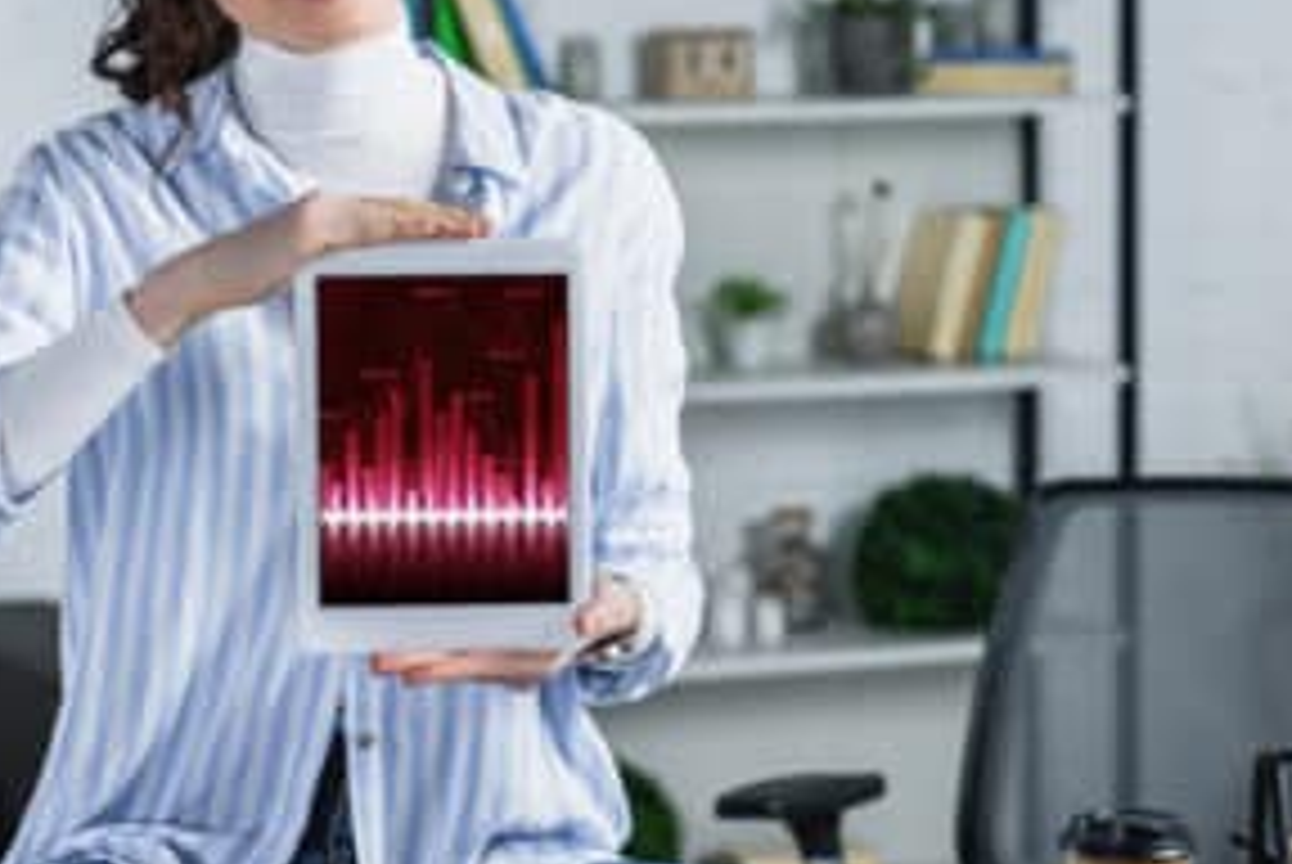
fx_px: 5101
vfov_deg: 9.7
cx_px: 612
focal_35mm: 142
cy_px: 310
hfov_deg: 14.4
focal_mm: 85
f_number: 4
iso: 125
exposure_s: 1/200
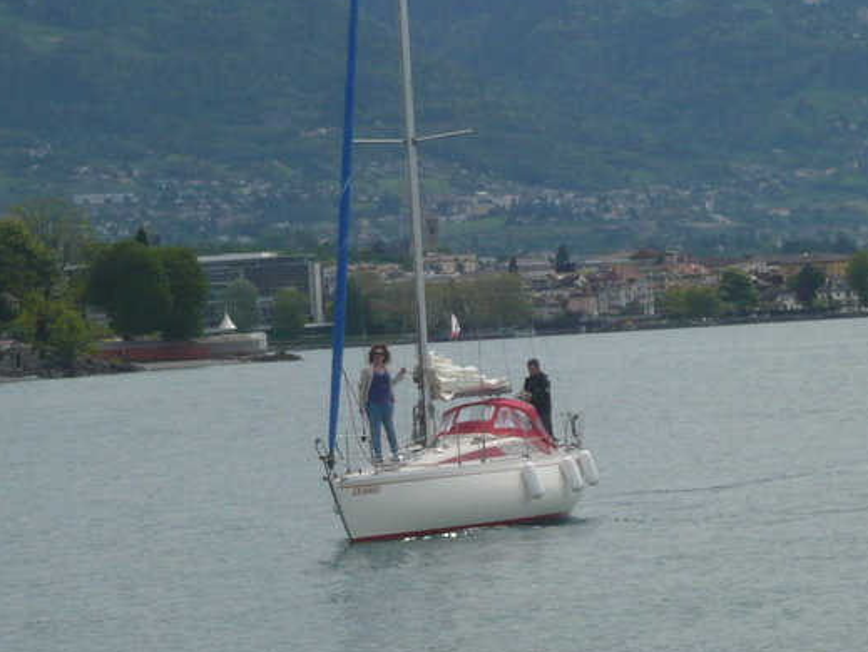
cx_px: 502
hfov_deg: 10.6
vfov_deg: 8.0
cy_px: 392
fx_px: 4667
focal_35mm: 186
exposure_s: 1/640
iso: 100
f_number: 5.4
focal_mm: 15.2
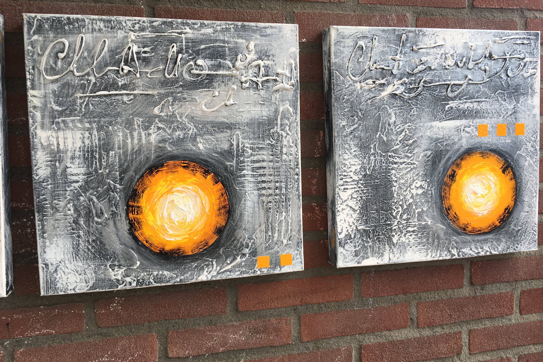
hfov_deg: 60.3
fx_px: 468
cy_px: 174
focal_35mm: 31
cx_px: 266
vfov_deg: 42.3
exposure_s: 1/217
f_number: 2.2
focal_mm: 4.15
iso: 25
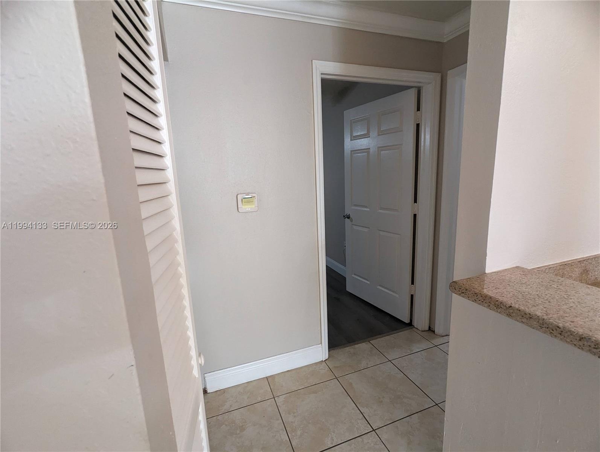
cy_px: 226
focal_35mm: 16
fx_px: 278
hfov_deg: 94.4
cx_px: 300
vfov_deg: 78.2
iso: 463
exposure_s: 1/60
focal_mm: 2.35
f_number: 2.2
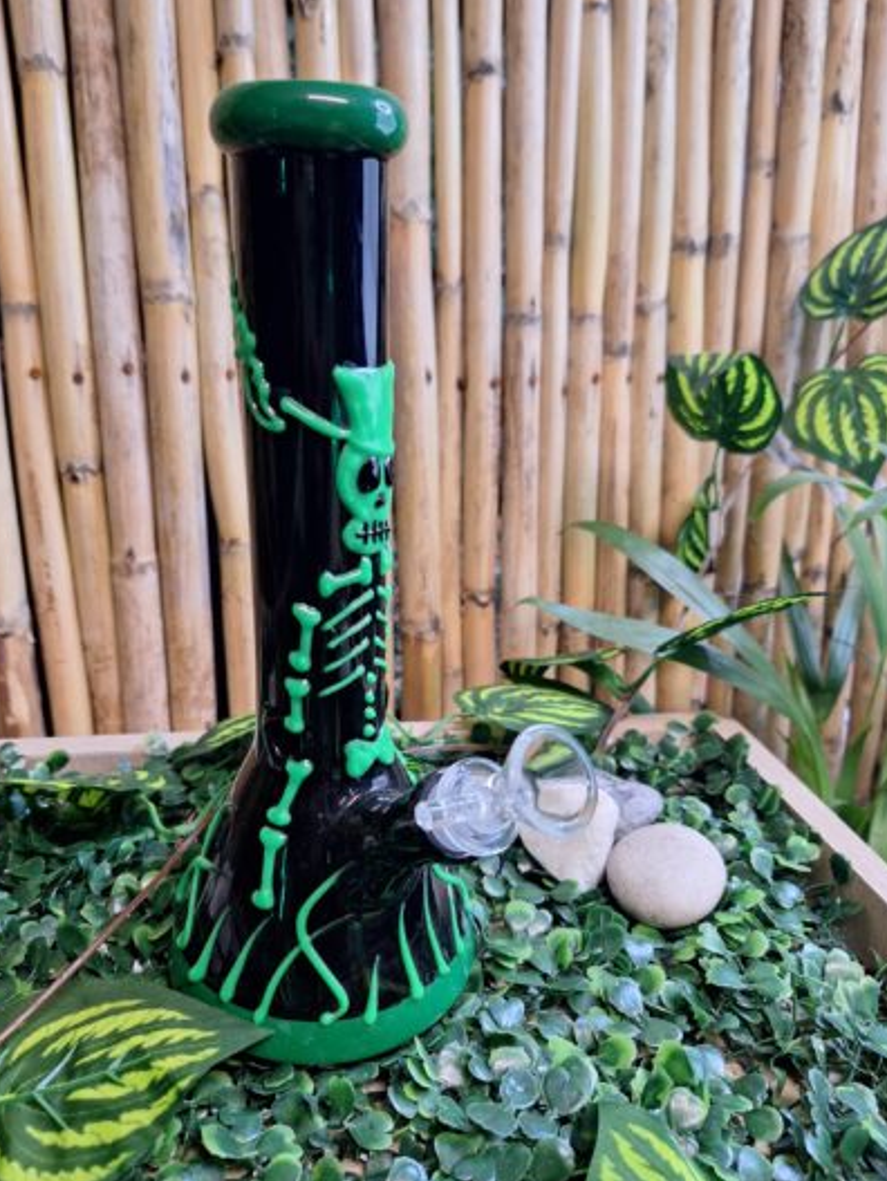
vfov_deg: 69.4
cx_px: 414
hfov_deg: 54.9
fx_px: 853
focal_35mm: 25
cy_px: 588
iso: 250
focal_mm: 5.54
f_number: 1.8
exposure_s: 1/50
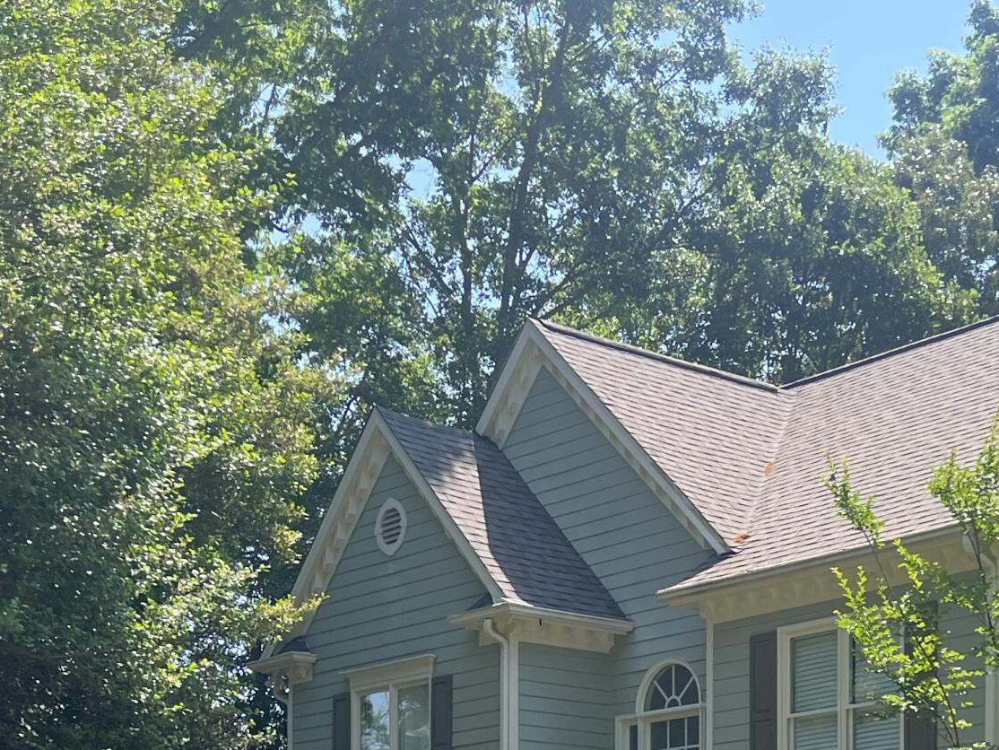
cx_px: 626
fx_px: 2021
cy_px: 966
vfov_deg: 19.4
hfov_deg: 27.7
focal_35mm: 70
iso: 50
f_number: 1.5
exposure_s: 1/1079
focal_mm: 5.7
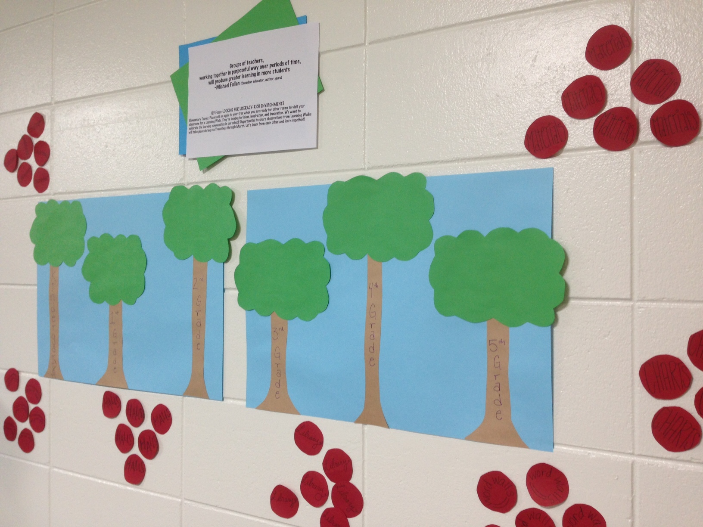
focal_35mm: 33
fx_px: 670
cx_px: 352
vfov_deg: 42.9
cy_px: 264
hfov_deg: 55.4
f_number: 2.4
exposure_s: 1/20
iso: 64
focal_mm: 4.12
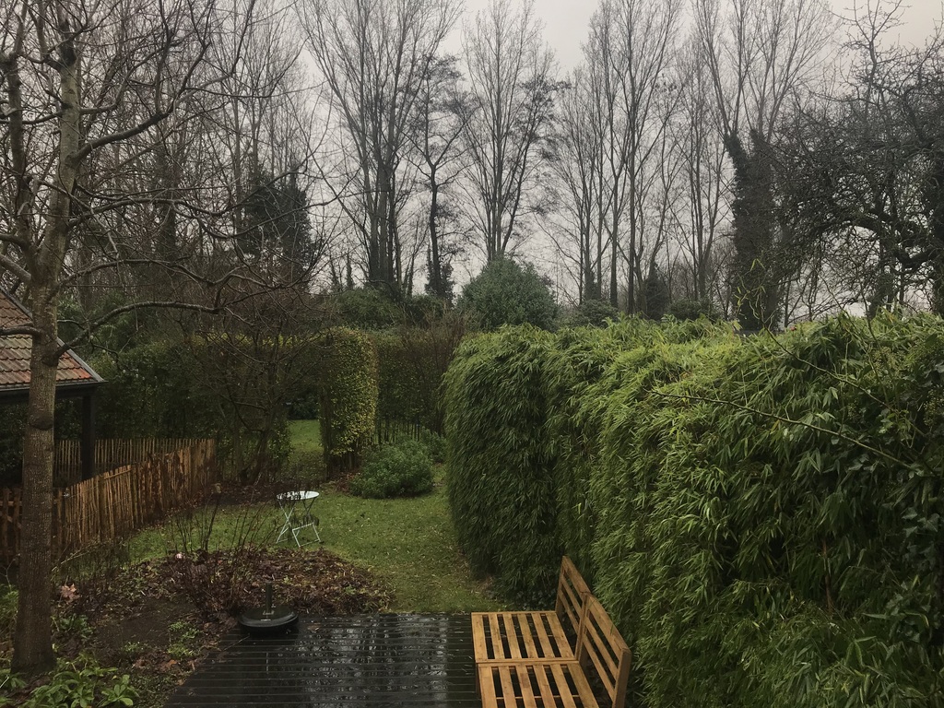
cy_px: 354
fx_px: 764
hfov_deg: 63.4
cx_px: 472
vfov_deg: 49.7
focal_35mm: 28
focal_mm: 3.99
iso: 20
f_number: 1.8
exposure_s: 1/120
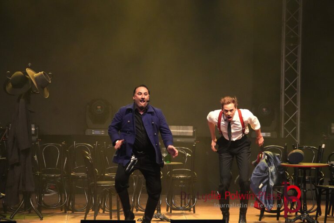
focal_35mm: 262
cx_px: 167
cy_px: 112
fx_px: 2435
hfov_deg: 7.8
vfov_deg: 5.2
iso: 6400
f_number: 6.3
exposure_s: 1/250
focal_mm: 175
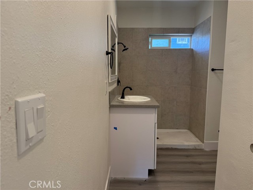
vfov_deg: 56.8
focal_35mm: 24
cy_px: 95
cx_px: 126
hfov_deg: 71.6
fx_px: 175
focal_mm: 6.76
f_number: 1.78
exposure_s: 1/133
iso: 200
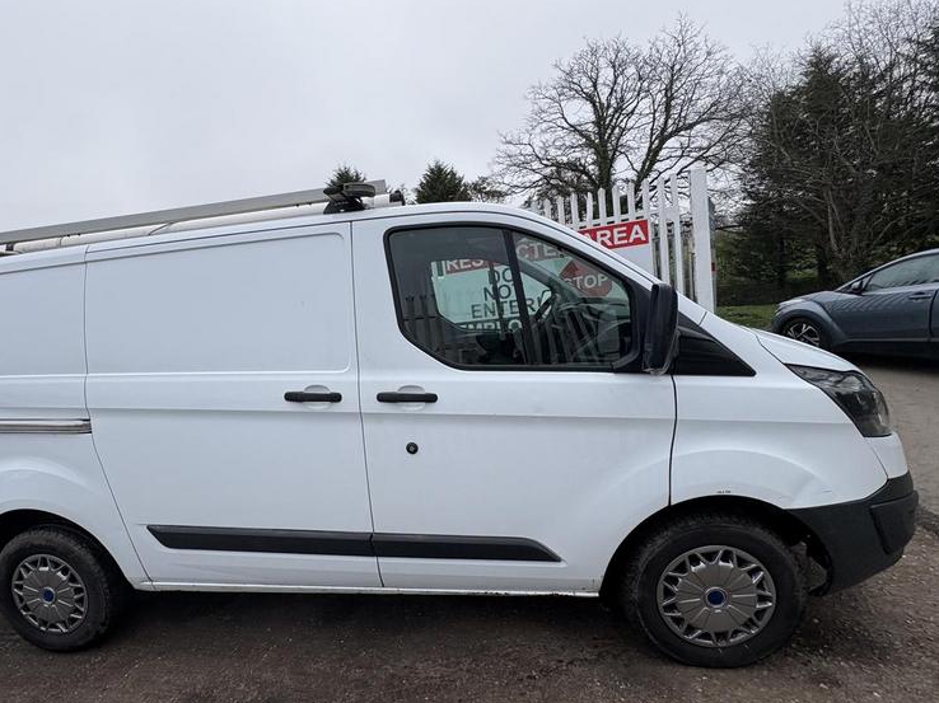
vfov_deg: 74.7
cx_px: 405
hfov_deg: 90.5
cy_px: 362
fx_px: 461
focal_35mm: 17
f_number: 2.2
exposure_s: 1/921
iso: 40
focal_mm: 2.22
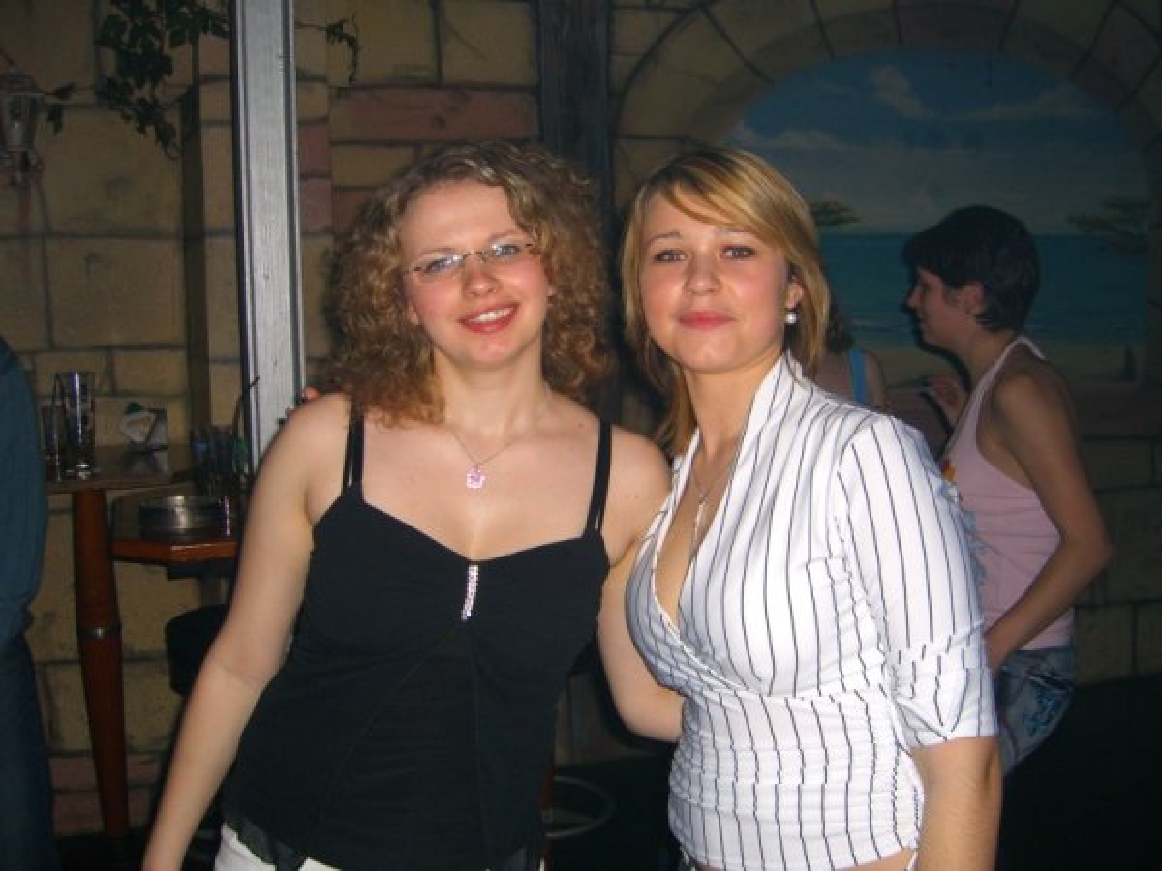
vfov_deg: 37.7
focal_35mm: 38
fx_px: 1276
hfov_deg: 49.0
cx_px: 581
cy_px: 436
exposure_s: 1/60
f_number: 2.8
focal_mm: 7.9
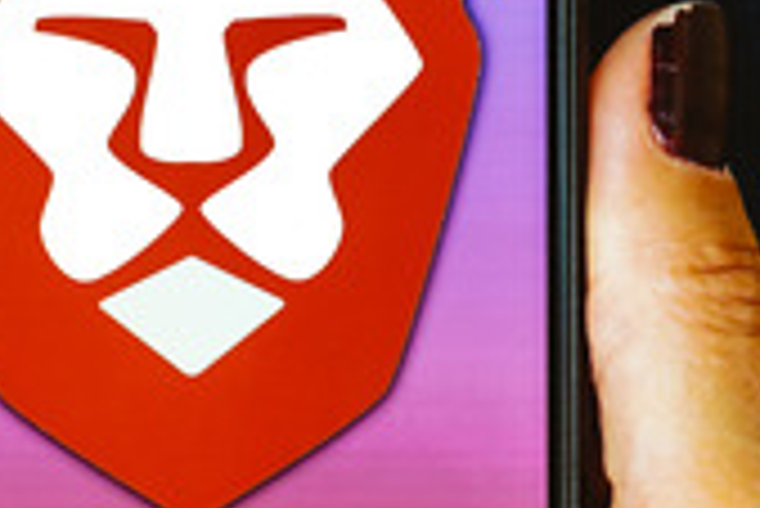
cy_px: 380
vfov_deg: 4.0
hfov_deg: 5.9
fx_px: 7311
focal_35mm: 346
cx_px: 247
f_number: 2.8
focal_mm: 50
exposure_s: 1/80
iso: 160
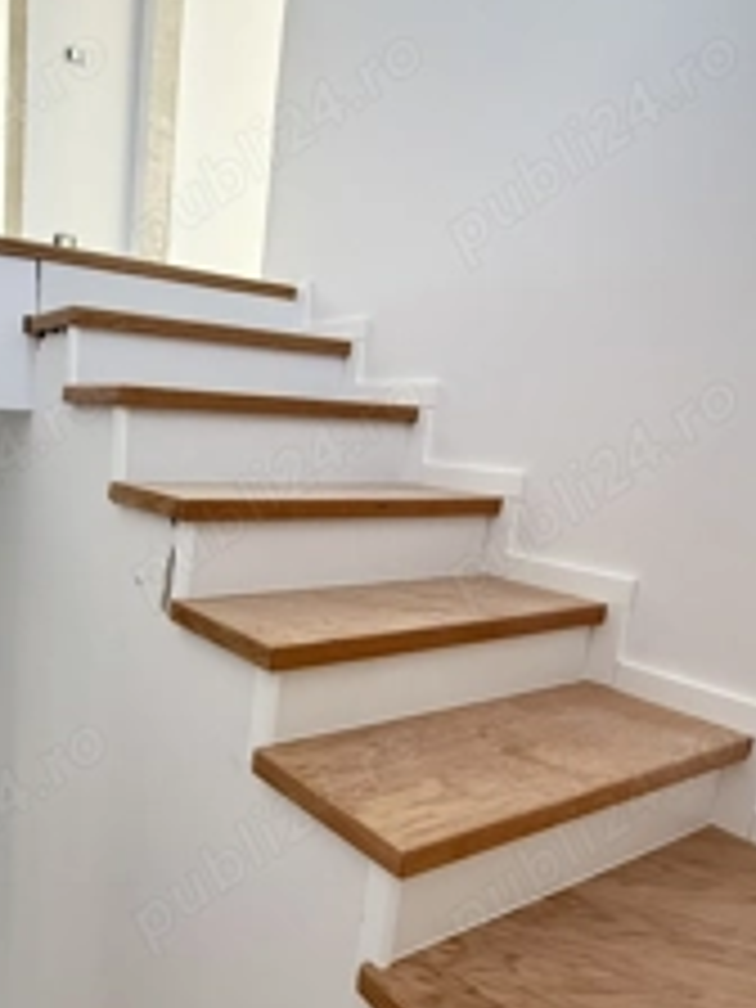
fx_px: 728
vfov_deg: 69.2
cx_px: 117
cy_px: 562
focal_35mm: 25
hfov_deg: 50.4
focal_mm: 2.22
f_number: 2.2
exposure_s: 1/82
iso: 320
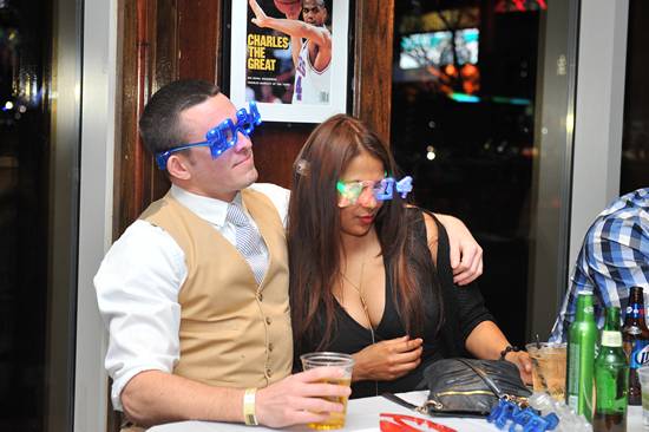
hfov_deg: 28.9
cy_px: 216
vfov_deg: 19.4
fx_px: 1261
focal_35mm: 70
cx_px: 324
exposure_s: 1/100
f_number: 5
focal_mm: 70
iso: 1000
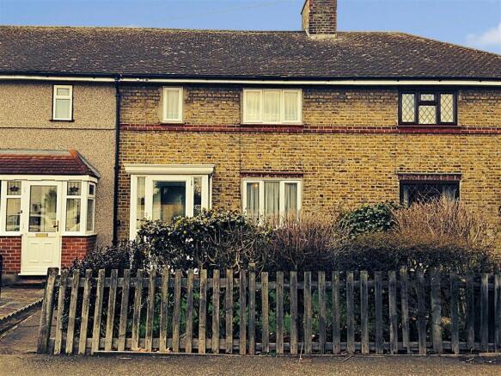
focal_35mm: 33
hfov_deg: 55.4
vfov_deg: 42.9
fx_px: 478
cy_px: 188
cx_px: 250
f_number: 2.4
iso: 50
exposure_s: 1/374
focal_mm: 4.12
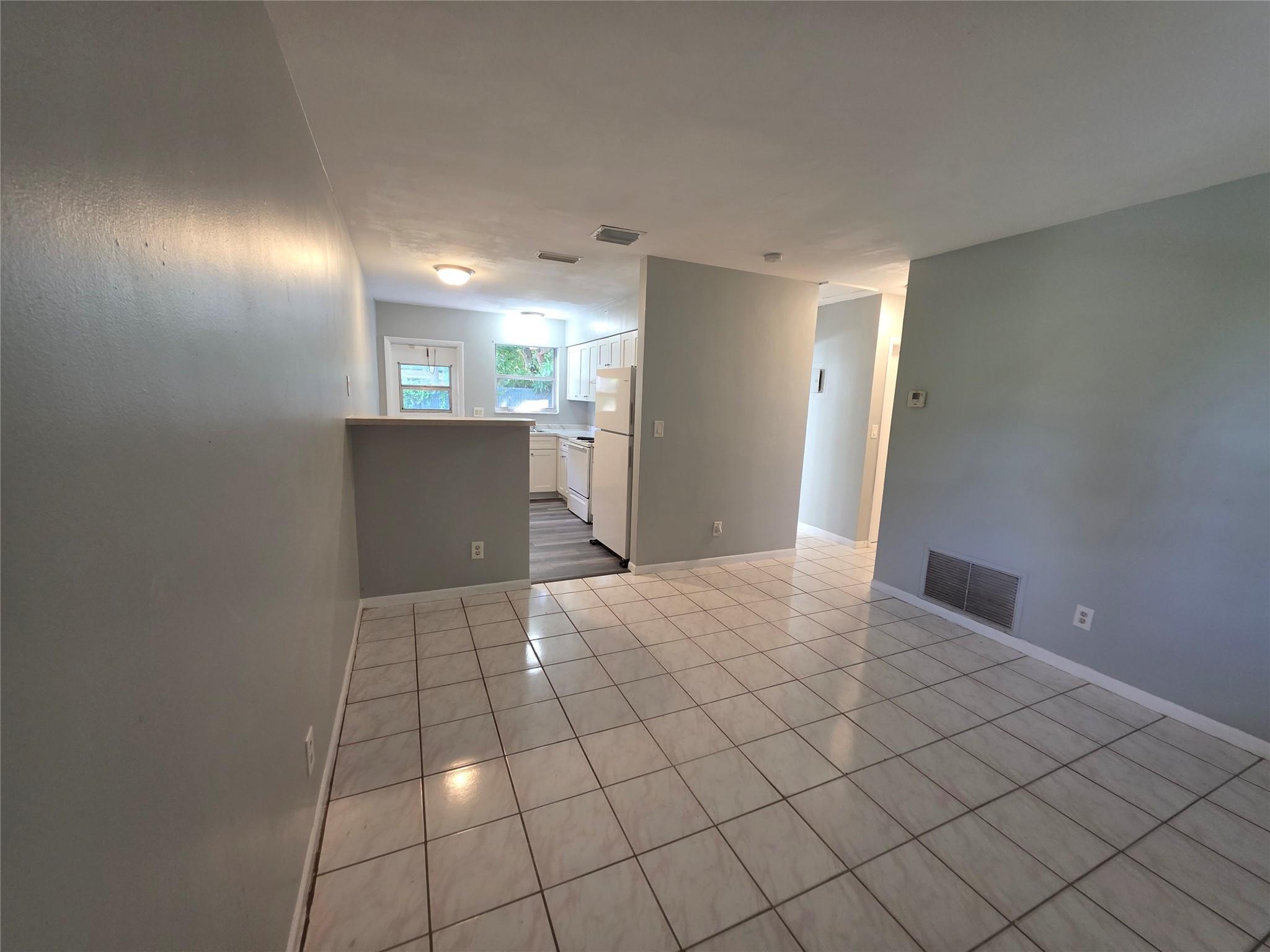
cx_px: 635
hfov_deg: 106.2
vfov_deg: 89.9
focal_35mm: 13
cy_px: 476
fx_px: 477
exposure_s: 1/60
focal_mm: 2.2
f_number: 1.9
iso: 200
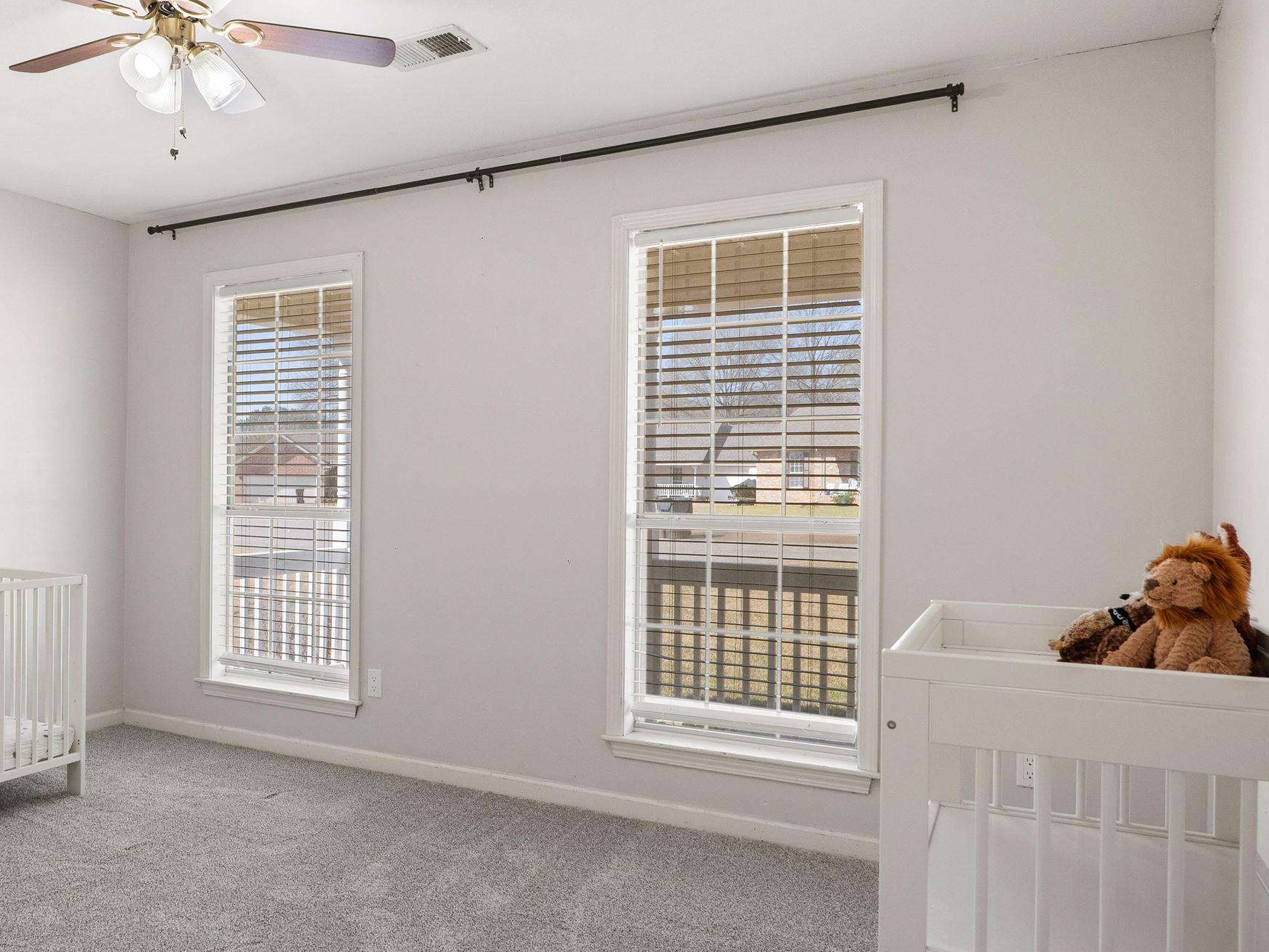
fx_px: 990
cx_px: 413
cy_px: 484
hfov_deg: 63.5
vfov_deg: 51.4
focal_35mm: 27
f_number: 6.3
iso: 1250
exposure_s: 1/100
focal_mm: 16
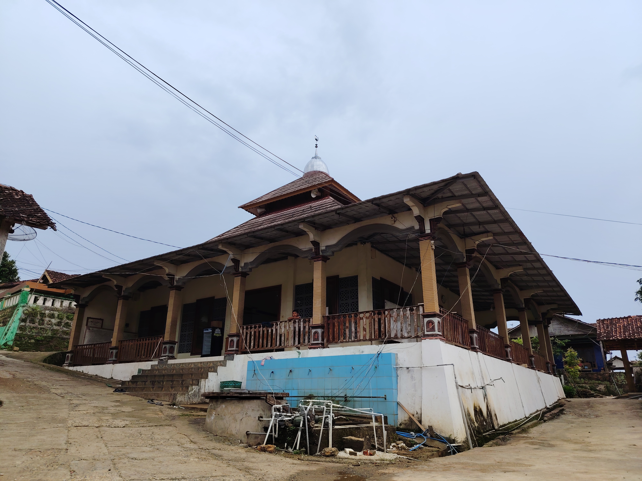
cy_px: 240
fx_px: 445
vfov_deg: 56.8
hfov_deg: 71.6
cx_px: 321
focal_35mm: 24
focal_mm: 5.25
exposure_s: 1/900
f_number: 1.75
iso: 272
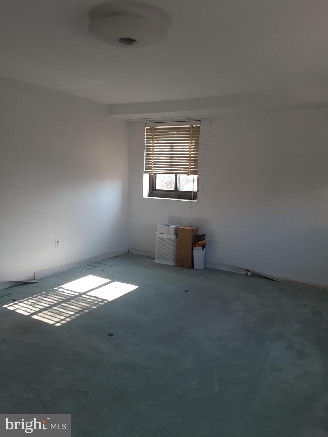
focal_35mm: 27
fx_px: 341
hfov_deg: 51.4
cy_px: 218
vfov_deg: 65.3
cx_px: 164
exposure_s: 1/60
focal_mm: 2.91
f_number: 1.9
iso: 40
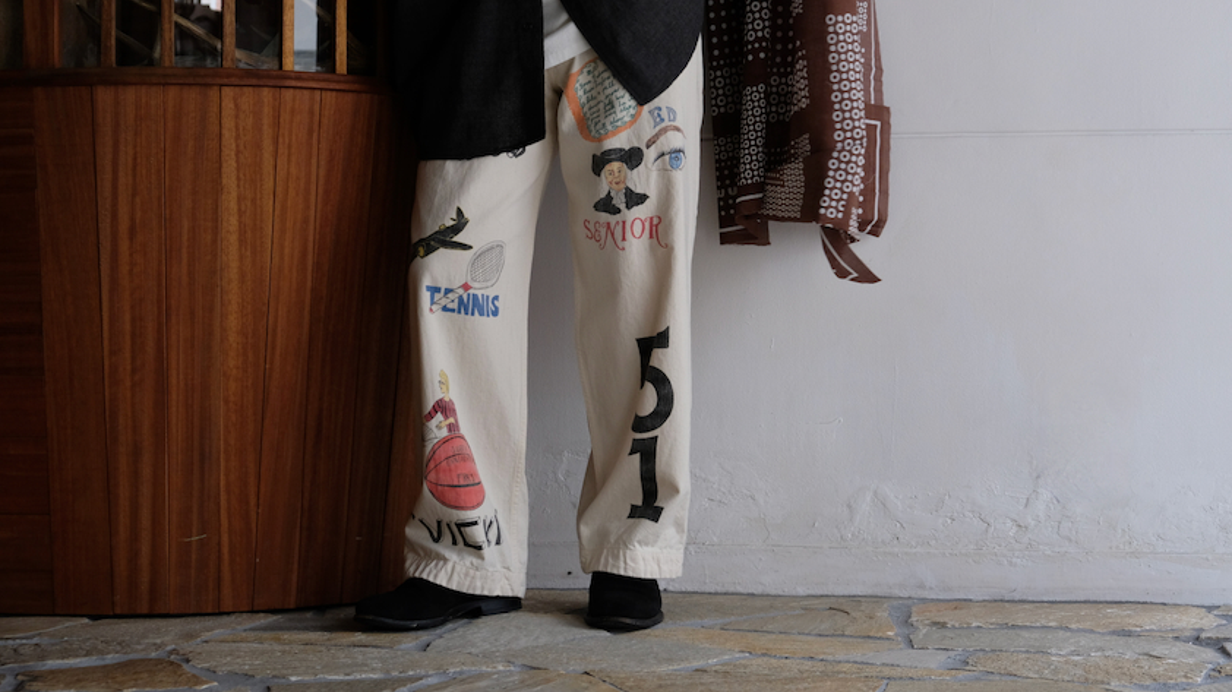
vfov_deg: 16.5
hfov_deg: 29.0
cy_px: 292
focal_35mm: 73
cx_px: 616
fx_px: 2384
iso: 1000
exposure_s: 1/13
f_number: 5.6
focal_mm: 46.3
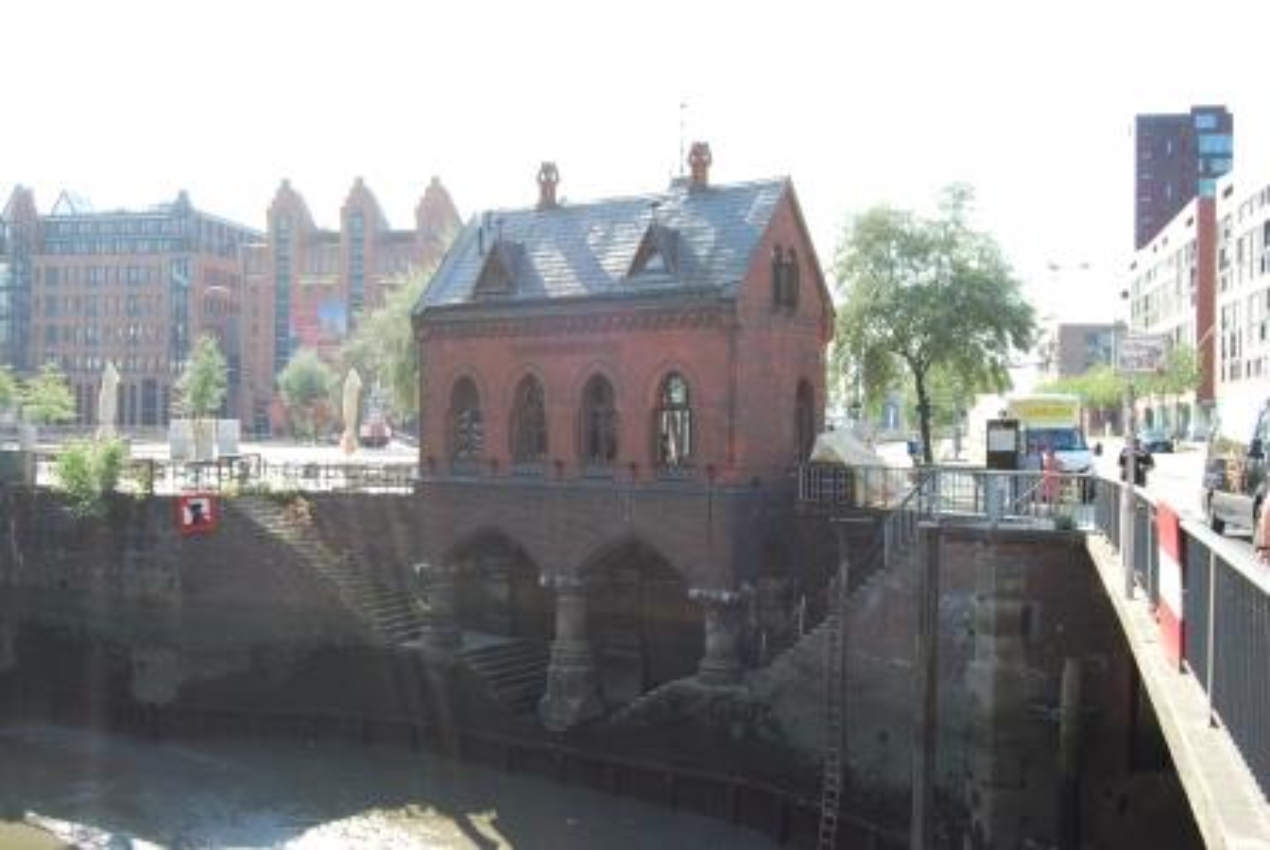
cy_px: 425
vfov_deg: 34.3
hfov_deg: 49.5
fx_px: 1378
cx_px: 635
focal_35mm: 39
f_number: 9
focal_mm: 26
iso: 200
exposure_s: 1/100
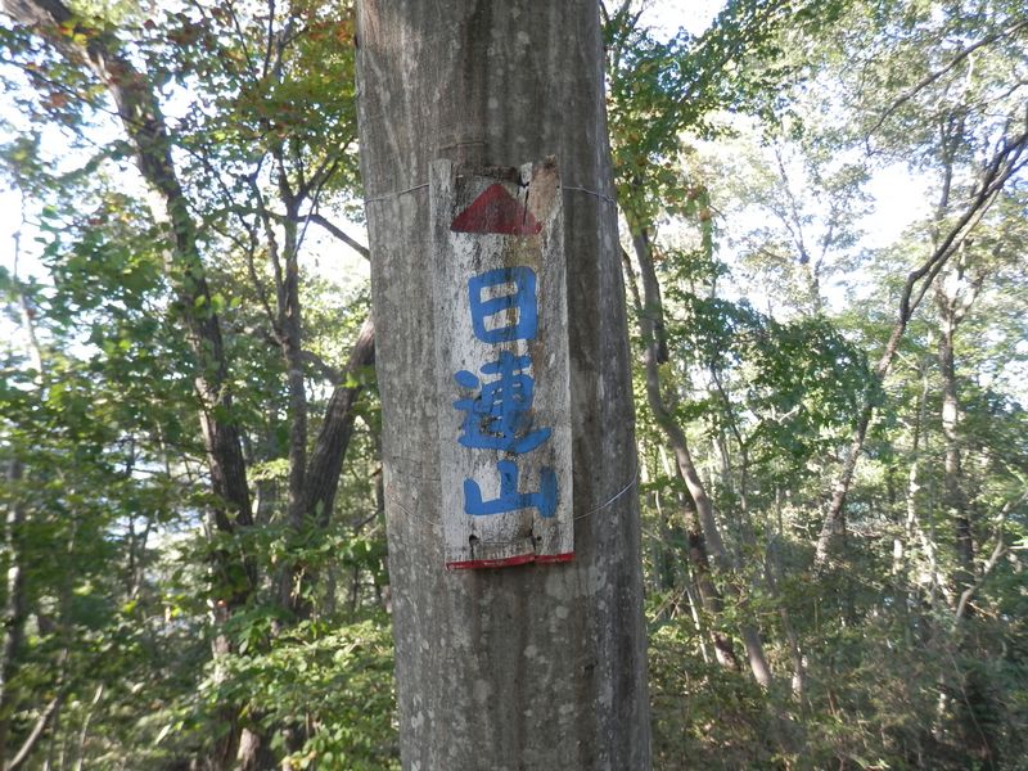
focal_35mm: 25
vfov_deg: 54.9
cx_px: 514
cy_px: 386
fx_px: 742
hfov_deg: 69.4
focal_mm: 4.5
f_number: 3
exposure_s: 1/30
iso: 80
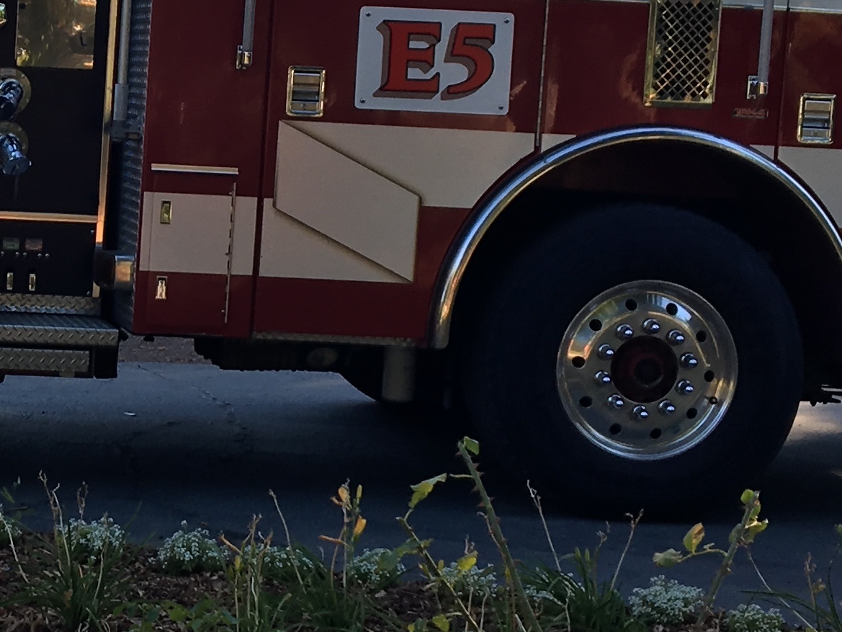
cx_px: -74
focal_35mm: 100
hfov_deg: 18.9
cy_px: 198
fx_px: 2433
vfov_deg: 14.8
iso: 25
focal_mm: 4.15
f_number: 2.2
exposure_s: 1/236
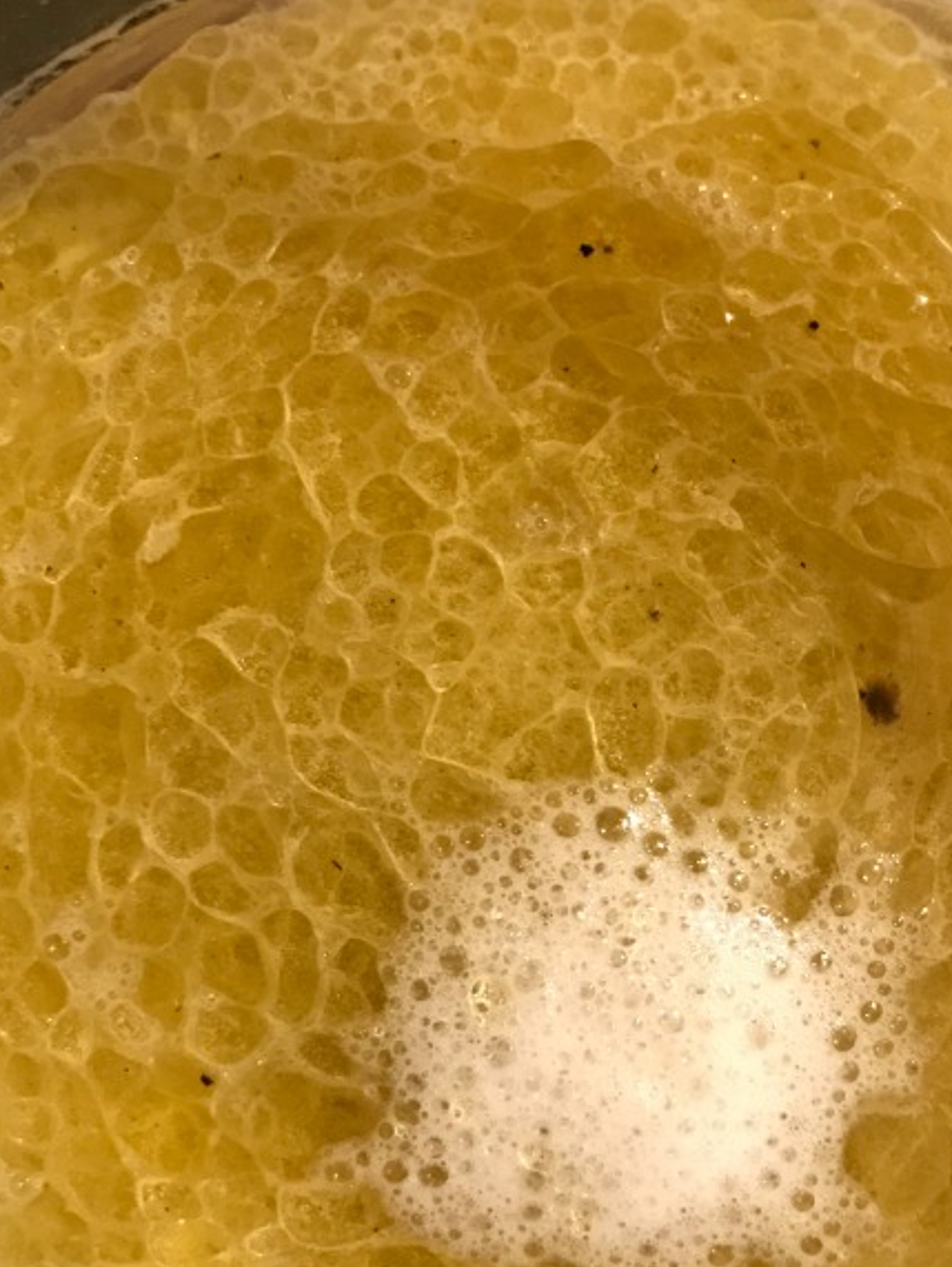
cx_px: 695
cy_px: 666
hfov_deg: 29.3
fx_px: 1795
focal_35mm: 49
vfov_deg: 38.9
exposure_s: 1/6
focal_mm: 3.99
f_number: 1.8
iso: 80
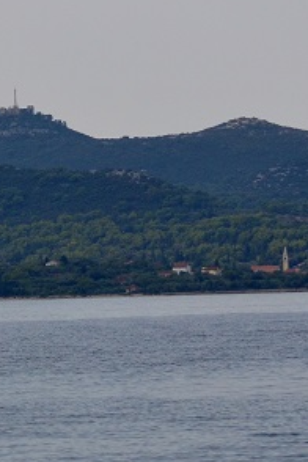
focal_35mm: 356
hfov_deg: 3.8
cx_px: -145
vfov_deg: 5.8
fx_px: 4568
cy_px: 46
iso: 400
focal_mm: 70
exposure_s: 1/3200
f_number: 4.5
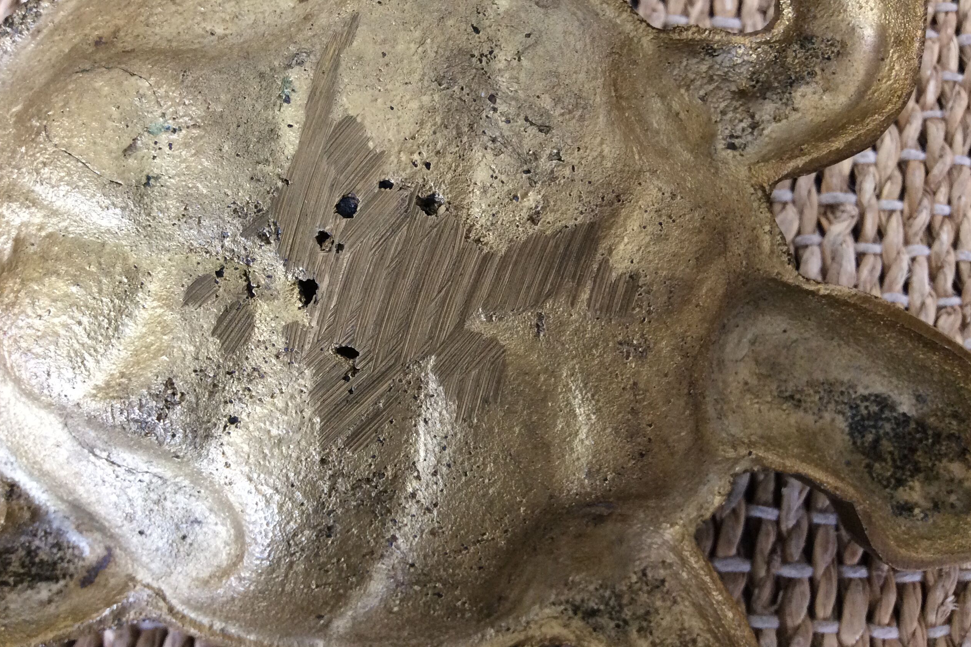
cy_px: 278
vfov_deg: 38.8
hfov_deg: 55.8
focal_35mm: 34
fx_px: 917
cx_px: 492
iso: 100
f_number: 2.4
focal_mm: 3.3
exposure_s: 1/25
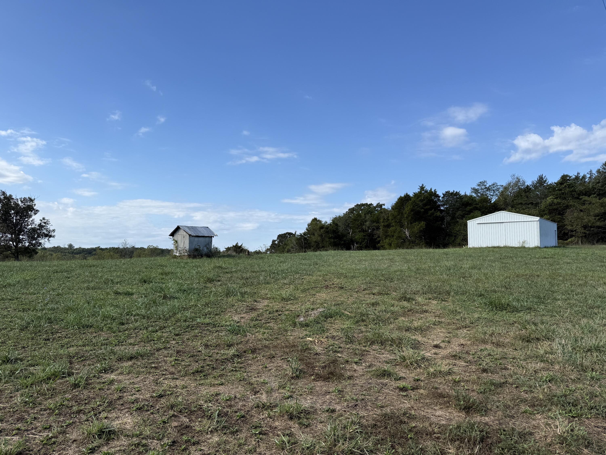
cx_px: 303
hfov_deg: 71.6
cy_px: 228
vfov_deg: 56.8
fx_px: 420
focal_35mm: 24
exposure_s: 1/4167
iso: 80
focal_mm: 6.76
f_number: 1.78
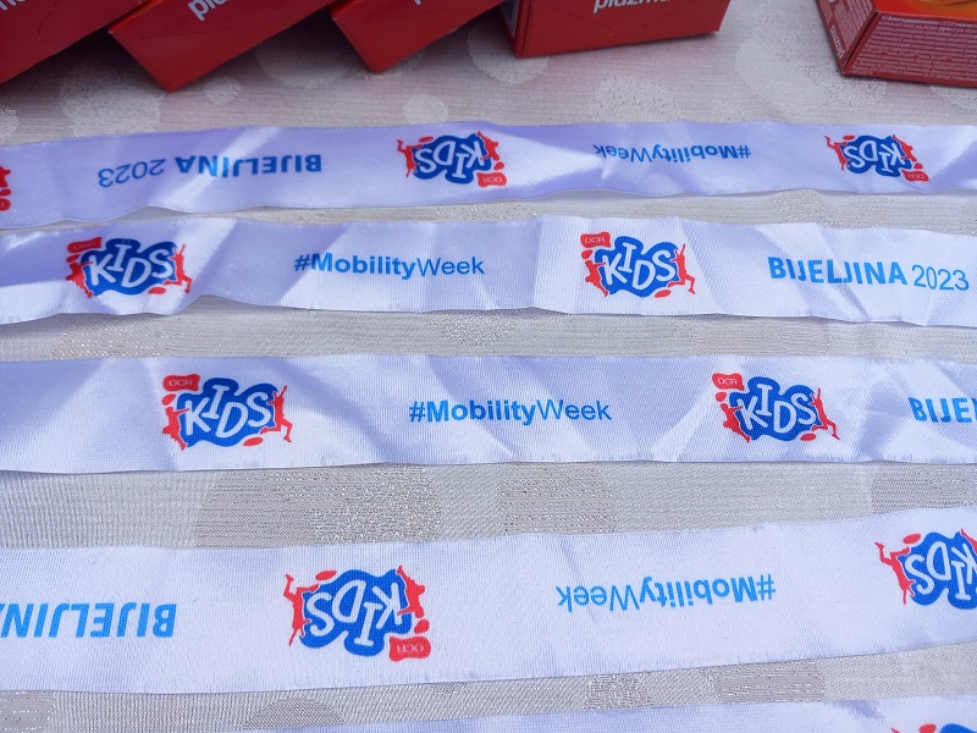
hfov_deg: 65.3
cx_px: 488
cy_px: 366
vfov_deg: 51.4
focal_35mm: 27
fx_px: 762
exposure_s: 1/243
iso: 20
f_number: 1.8
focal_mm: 4
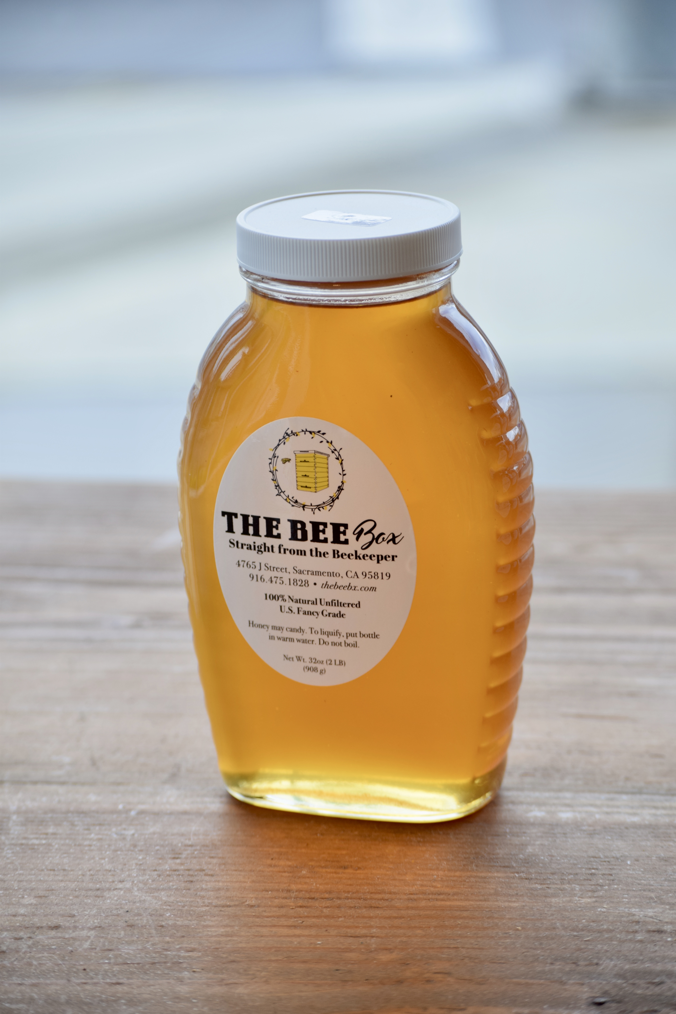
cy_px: 507
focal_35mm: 108
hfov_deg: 12.7
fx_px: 3042
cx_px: 338
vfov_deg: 18.9
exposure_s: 1/125
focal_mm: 72
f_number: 4.5
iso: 220
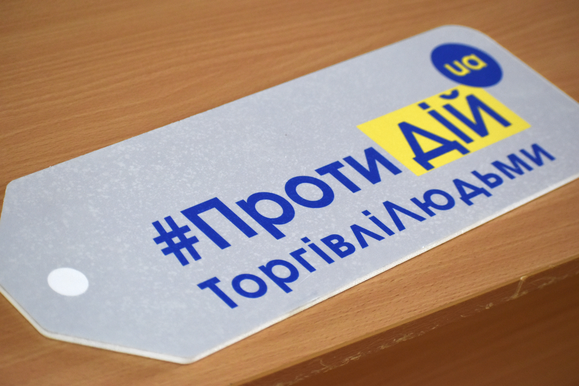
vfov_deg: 12.2
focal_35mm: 112
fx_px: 1809
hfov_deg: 18.2
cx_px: 290
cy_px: 193
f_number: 4.8
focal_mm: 75
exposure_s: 1/60
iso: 1400
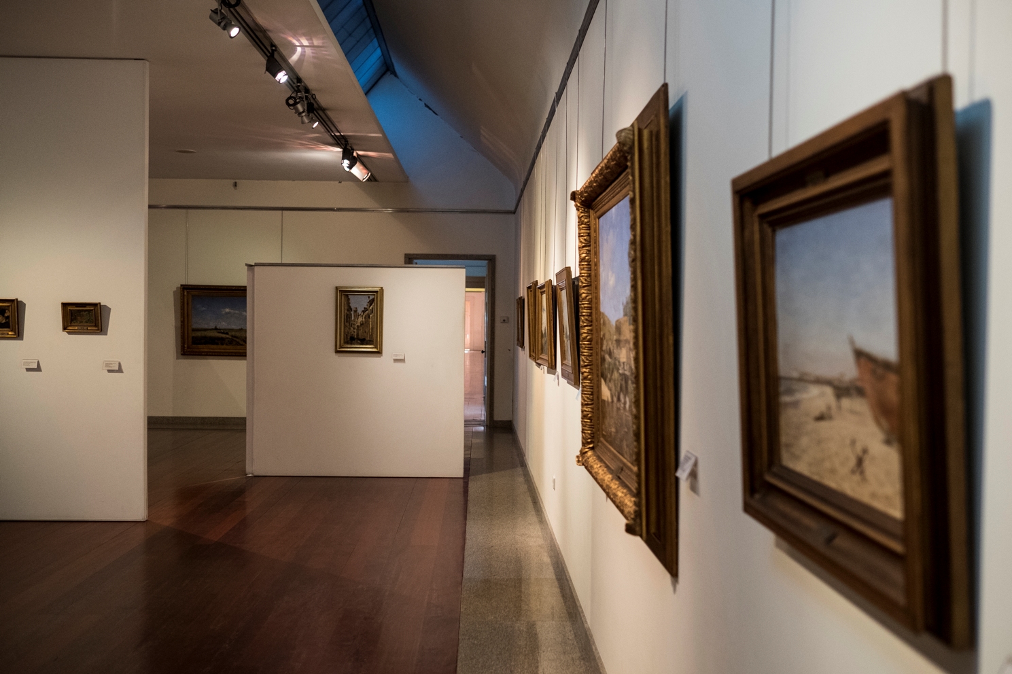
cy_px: 337
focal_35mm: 35
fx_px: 984
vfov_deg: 37.8
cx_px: 506
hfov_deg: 54.4
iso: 1600
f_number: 2
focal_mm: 23
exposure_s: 1/200
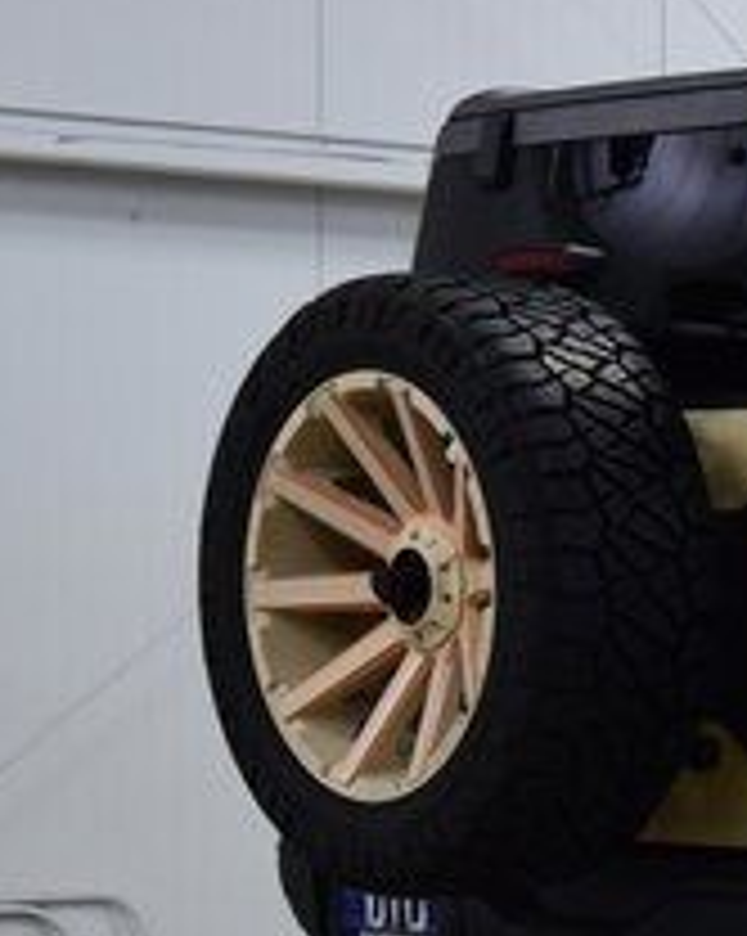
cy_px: 713
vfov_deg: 12.3
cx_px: 1390
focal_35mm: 156
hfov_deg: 9.4
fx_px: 4317
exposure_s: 1/60
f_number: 8
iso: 1600
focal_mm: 36
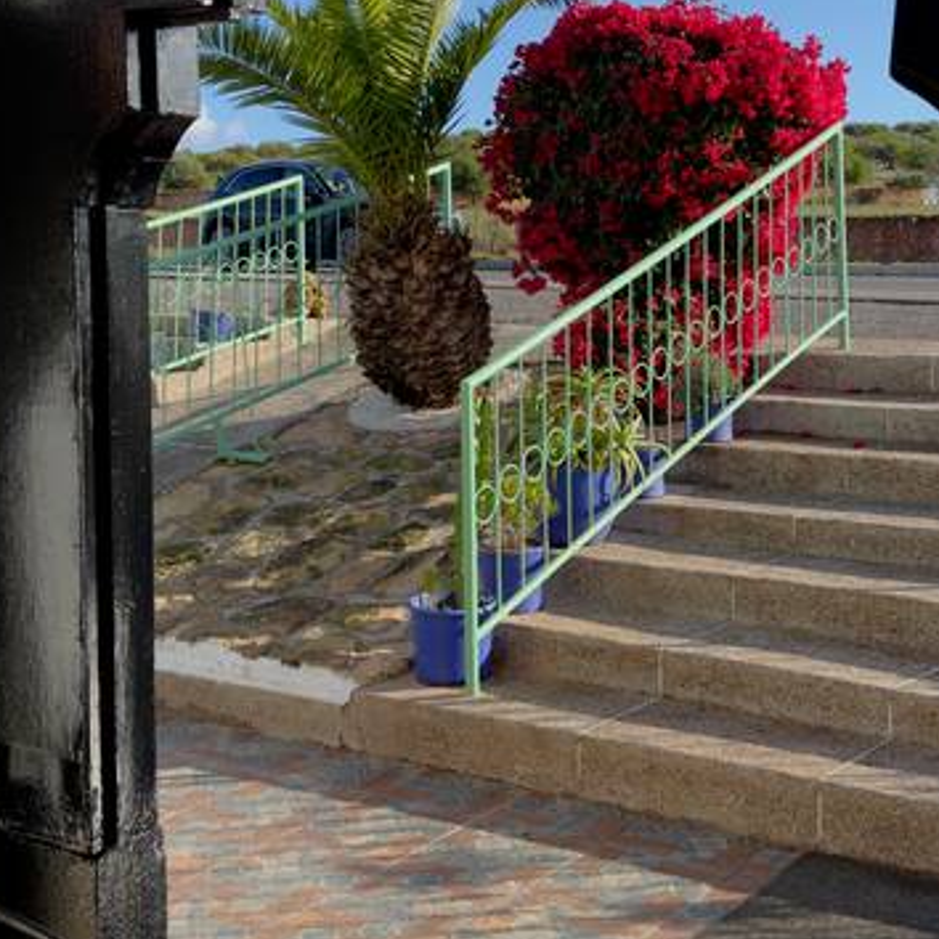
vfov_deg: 30.4
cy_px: 324
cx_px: 515
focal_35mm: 56
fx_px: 1719
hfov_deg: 30.5
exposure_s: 1/2336
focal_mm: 6.76
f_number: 1.78
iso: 100
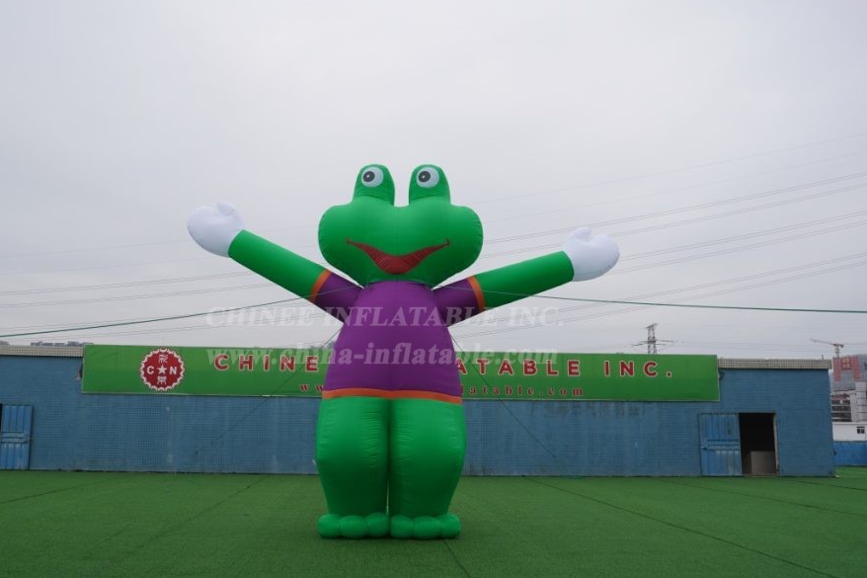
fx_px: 674
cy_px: 335
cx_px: 385
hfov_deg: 65.3
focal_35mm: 28
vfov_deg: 46.2
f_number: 8
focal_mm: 16
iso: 100
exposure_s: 1/160
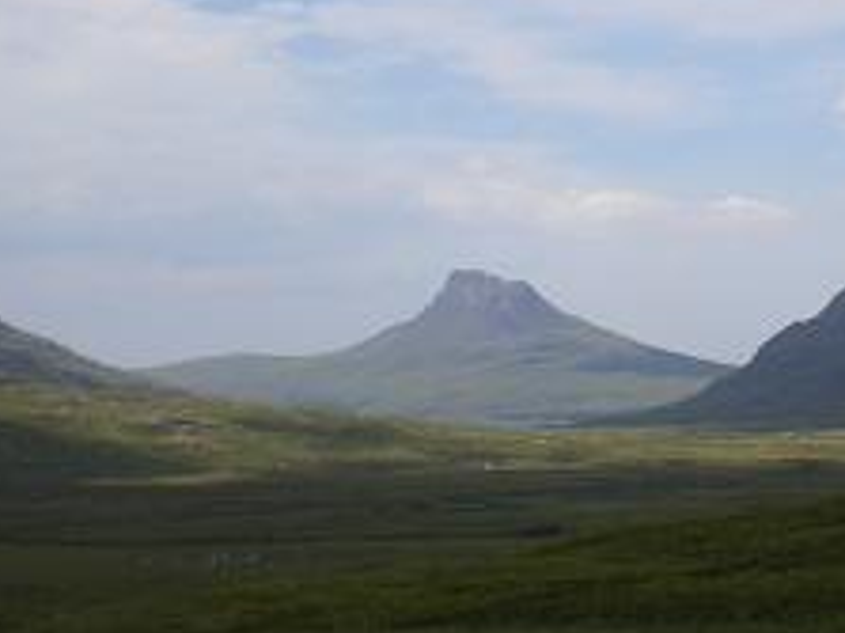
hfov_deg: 21.5
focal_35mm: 90
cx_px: 667
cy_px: 212
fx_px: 2196
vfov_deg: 16.4
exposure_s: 1/500
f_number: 4.6
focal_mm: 6.3
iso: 64
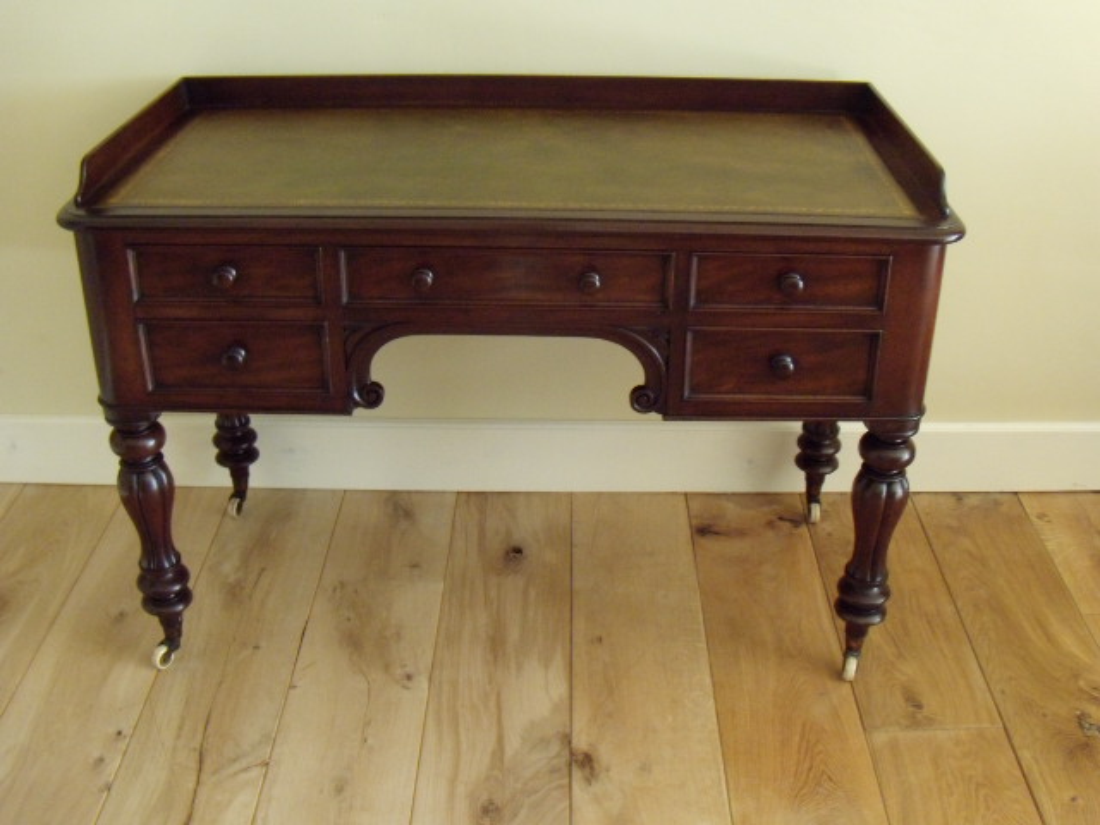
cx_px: 550
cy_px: 412
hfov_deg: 51.4
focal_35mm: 36
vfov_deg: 39.7
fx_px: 1144
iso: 400
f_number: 3.6
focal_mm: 6.4
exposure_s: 1/8
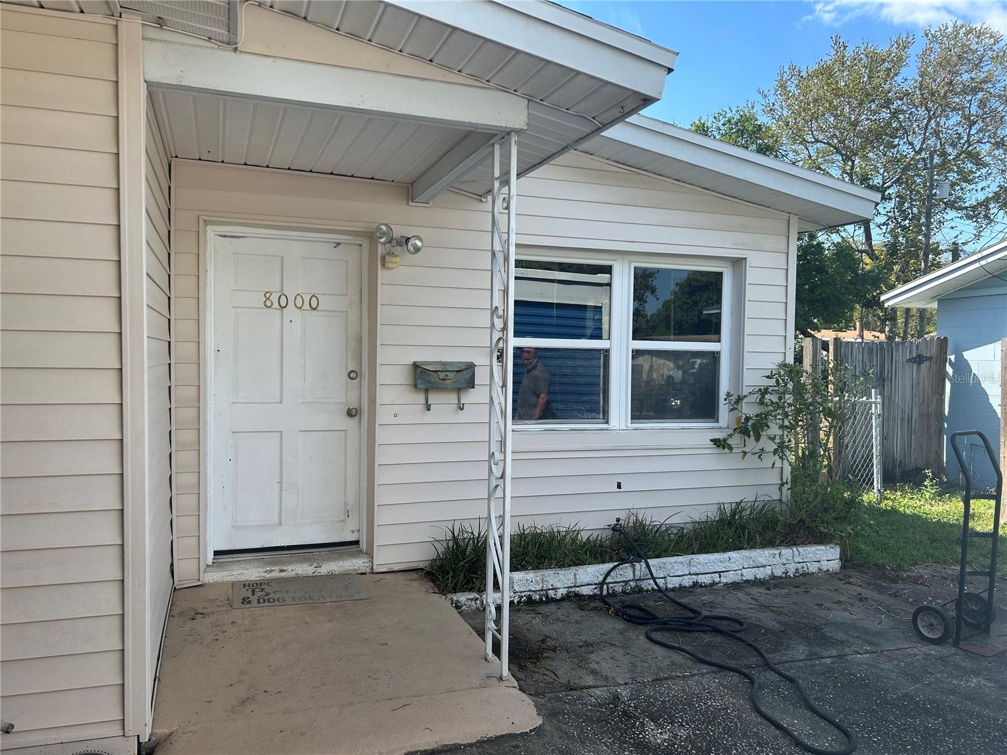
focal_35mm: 26
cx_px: 504
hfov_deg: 67.3
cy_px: 378
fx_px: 756
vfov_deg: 53.1
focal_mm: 5.7
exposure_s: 1/1531
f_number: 1.5
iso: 50
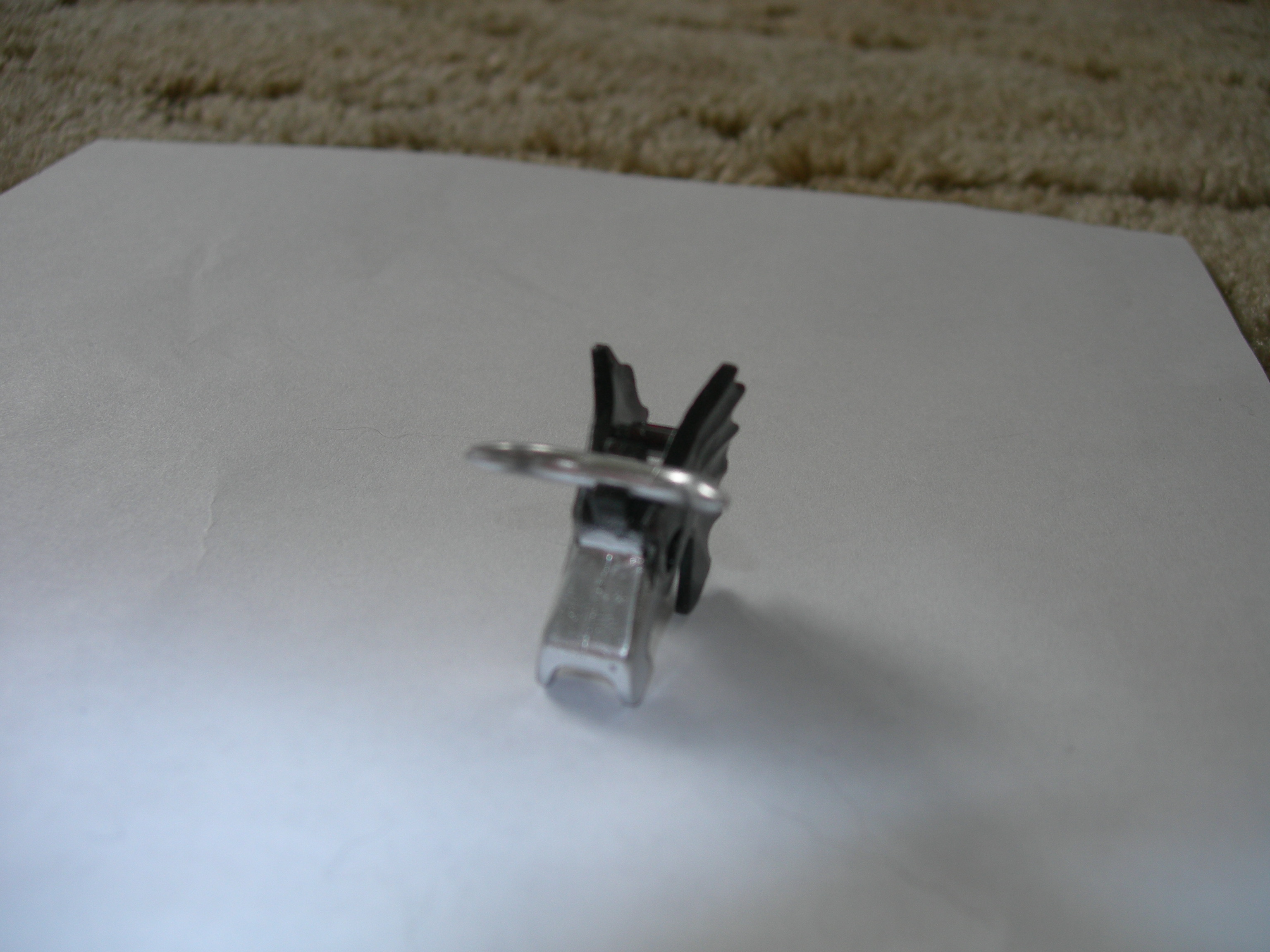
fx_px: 1394
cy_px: 476
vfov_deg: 37.7
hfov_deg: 49.0
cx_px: 635
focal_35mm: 38
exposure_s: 1/30
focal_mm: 7.8
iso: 50
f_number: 2.8
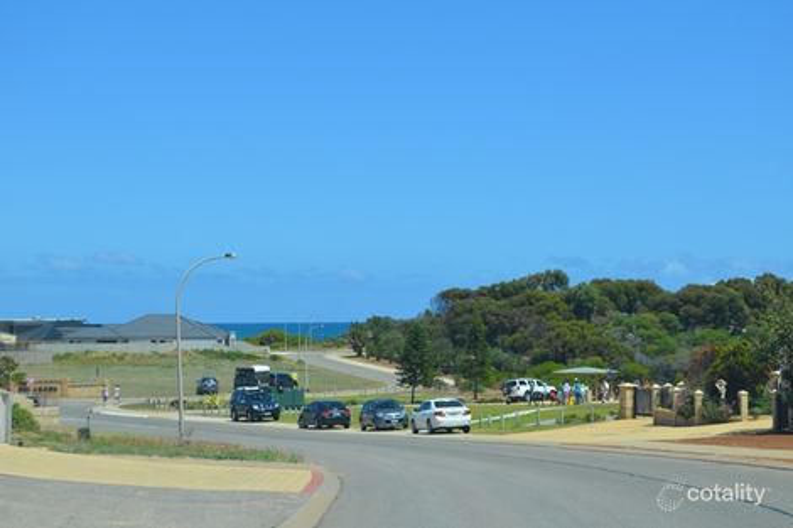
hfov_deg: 24.6
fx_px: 1817
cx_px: 396
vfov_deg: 16.5
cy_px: 264
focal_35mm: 82
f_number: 8
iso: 100
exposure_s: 1/250
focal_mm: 55
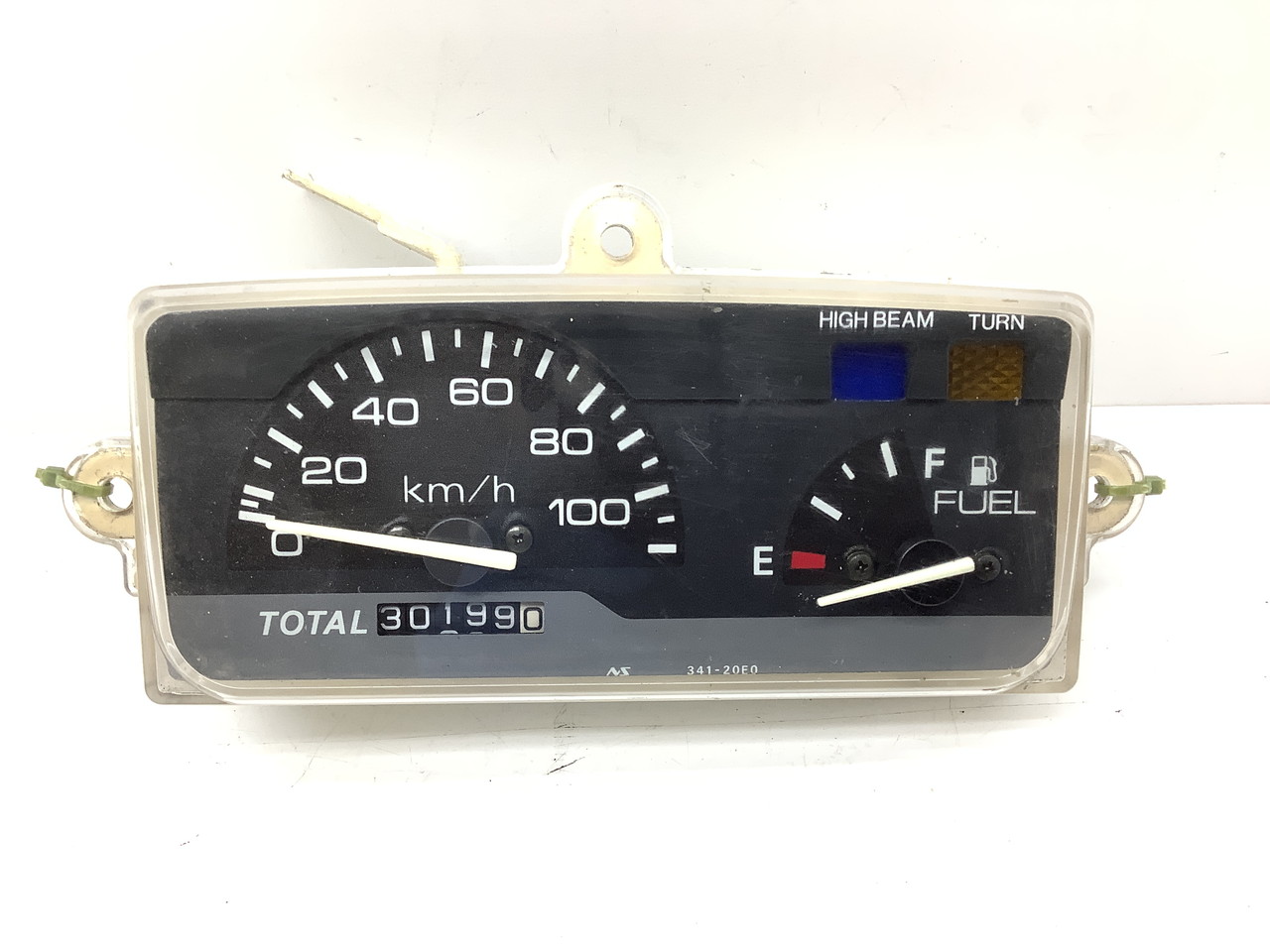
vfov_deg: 45.4
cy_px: 476
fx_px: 1137
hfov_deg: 58.4
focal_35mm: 31
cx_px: 635
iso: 80
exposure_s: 1/100
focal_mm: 3.3
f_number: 2.4
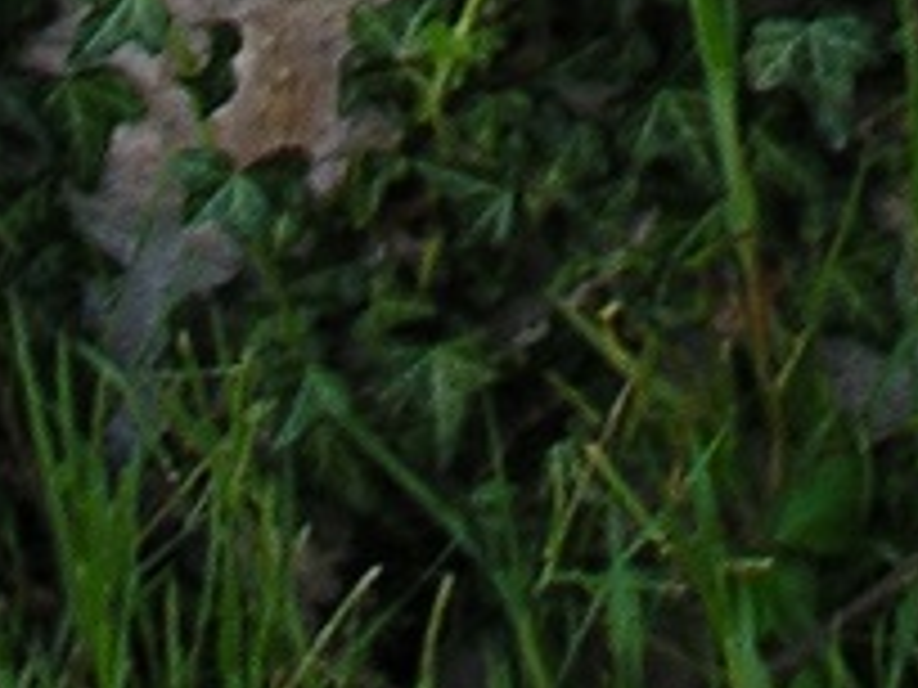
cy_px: -2042
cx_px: 1246
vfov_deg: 4.8
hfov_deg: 7.0
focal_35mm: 280
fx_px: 7425
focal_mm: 8.9
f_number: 3.6
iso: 50
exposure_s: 1/32.4
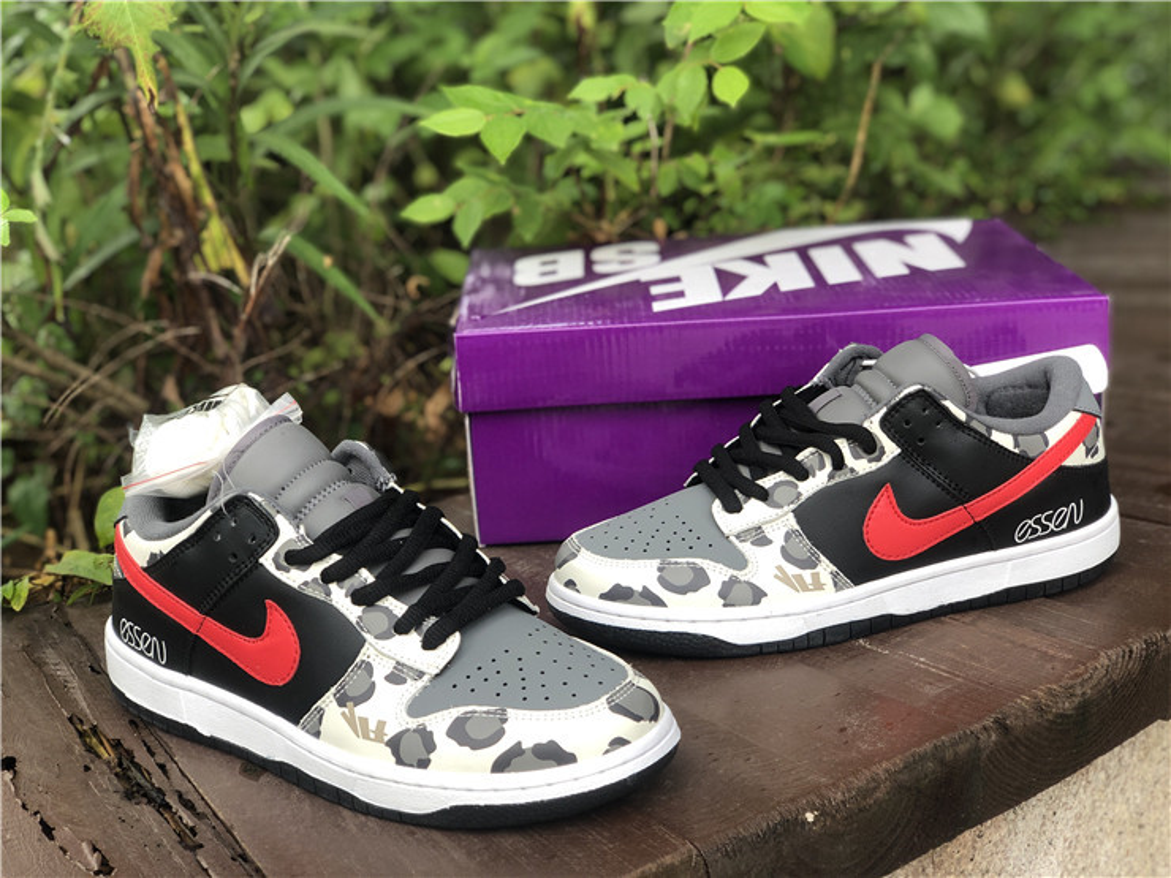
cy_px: 439
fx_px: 1759
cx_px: 586
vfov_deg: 28.0
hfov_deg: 36.8
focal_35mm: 52
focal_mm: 6
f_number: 2.4
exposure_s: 1/120
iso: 20
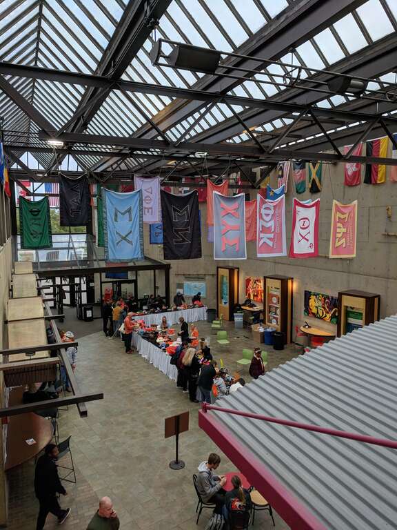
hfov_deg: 53.1
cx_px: 198
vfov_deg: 67.3
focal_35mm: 26
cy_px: 265
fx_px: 398
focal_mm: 4.67
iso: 171
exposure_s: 1/120
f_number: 2
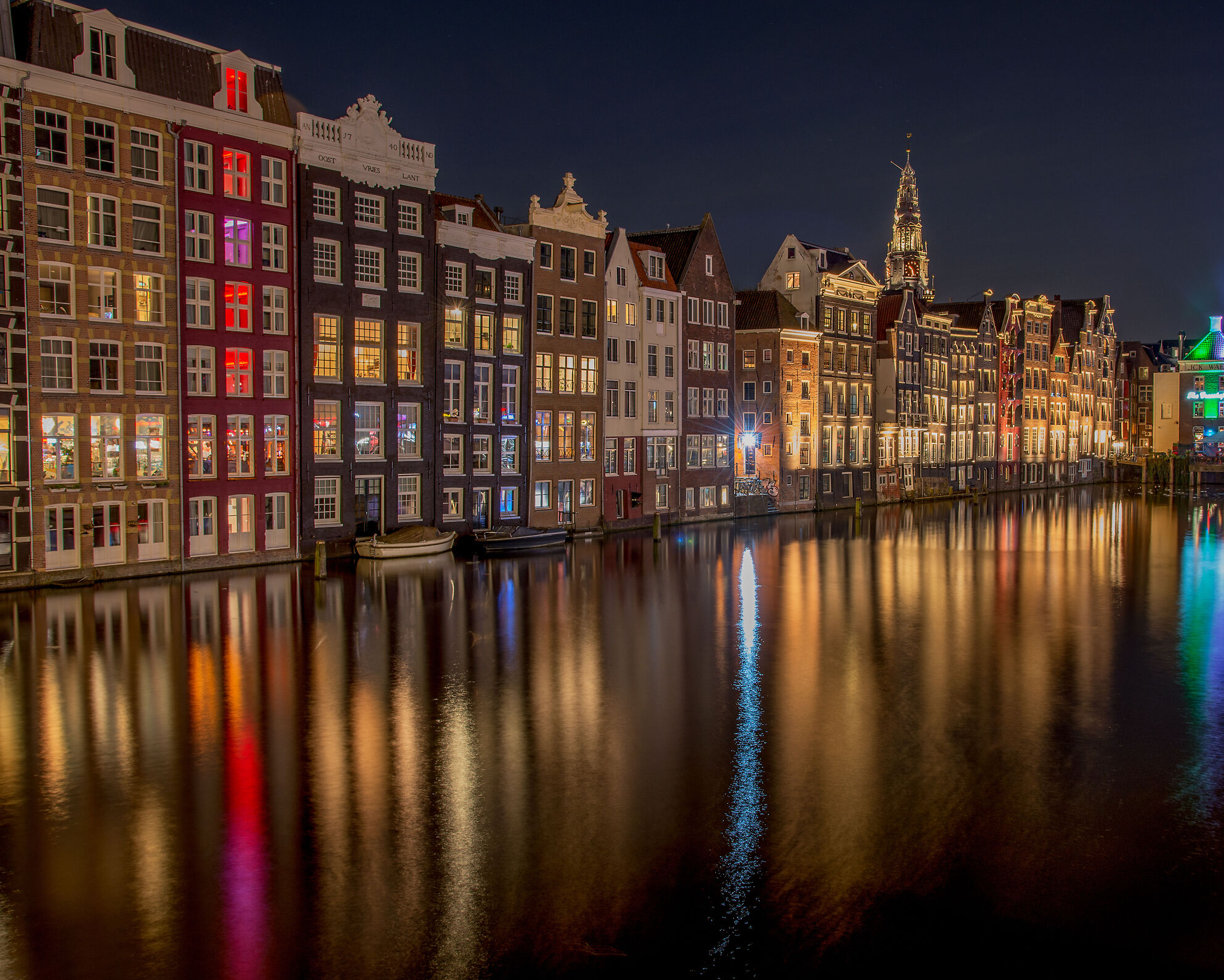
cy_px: 487
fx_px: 1232
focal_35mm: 34
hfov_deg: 52.6
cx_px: 715
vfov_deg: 43.4
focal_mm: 30
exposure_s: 30
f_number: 8
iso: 100
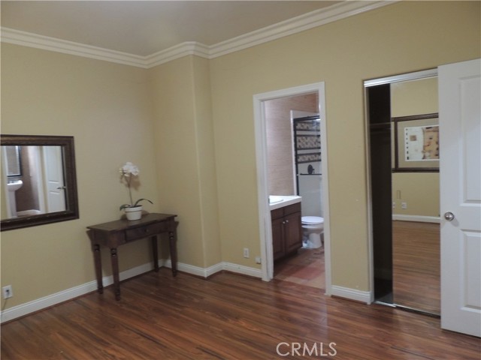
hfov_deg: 71.6
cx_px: 240
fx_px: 333
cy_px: 180
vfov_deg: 56.8
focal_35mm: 24
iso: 400
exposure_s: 1/13
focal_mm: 4.3
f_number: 3
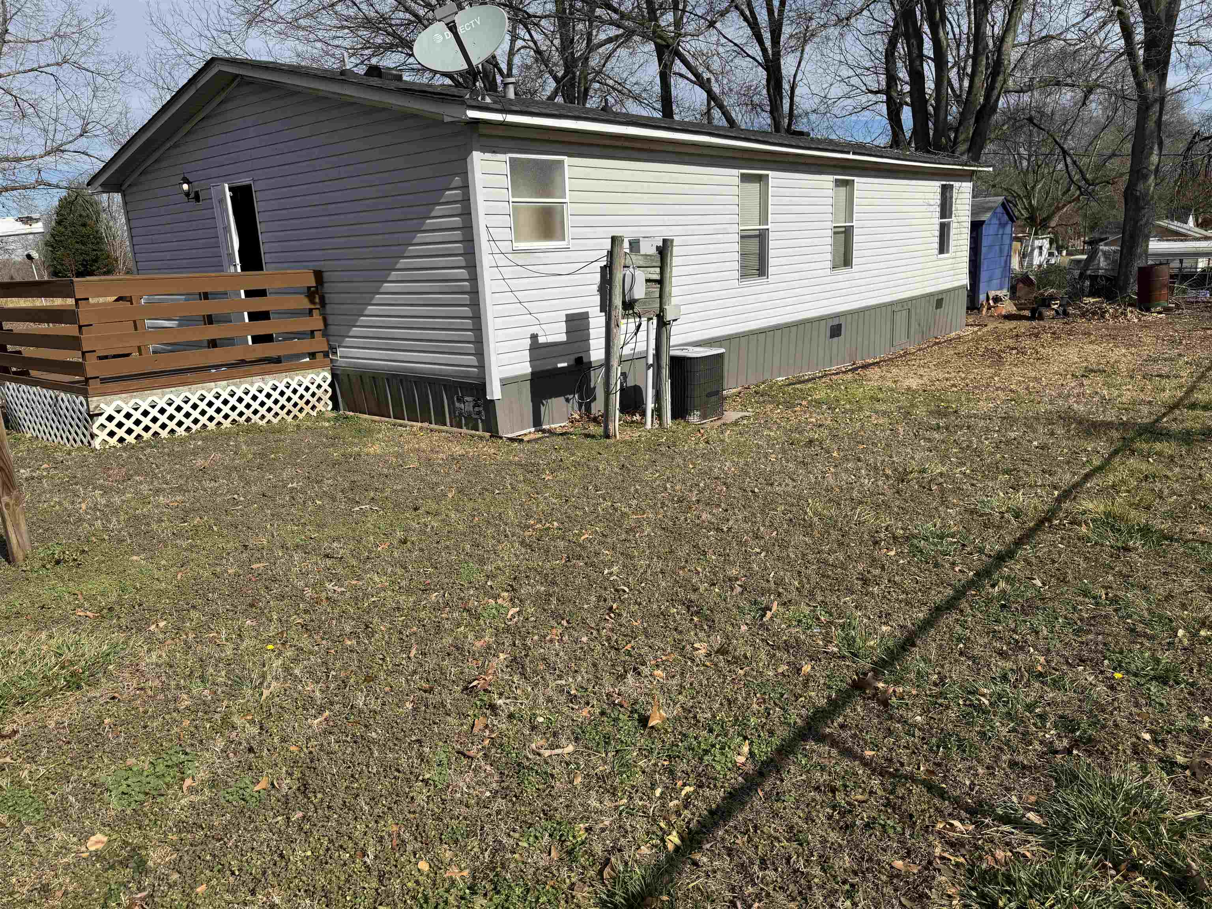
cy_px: 454
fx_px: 840
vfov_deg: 56.8
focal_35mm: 24
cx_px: 606
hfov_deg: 71.6
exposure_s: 1/4950
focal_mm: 6.76
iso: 80
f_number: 1.78
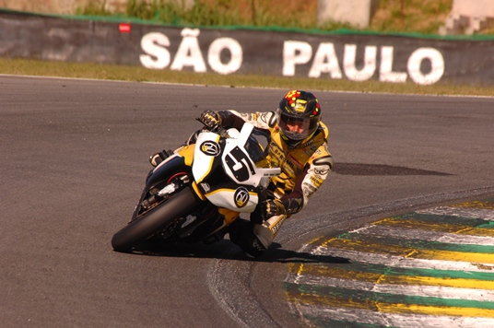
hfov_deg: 3.0
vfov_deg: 2.0
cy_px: 164
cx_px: 247
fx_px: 9457
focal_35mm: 690
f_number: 11
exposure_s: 1/500
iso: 400
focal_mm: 460
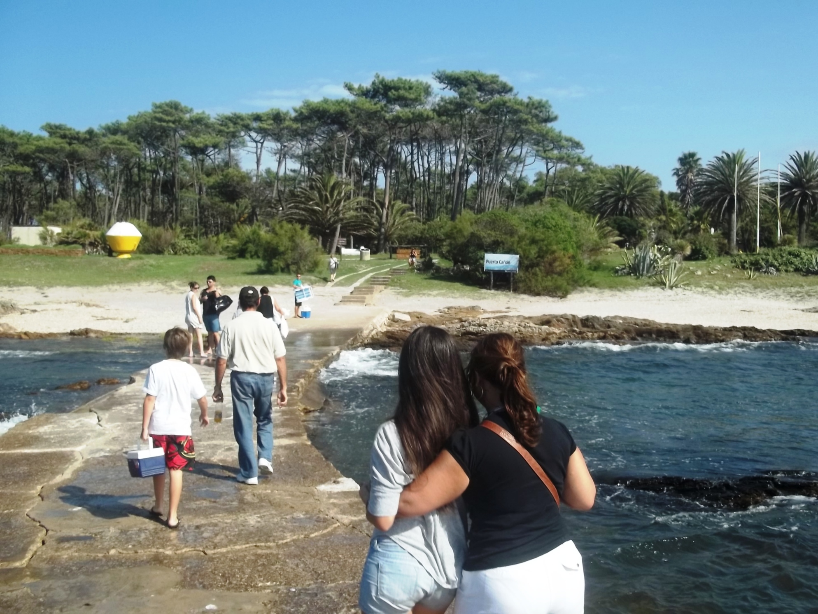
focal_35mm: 36
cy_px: 307
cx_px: 409
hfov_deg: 51.4
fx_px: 851
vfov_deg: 39.7
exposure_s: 1/200
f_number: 8
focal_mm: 6.5
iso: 64
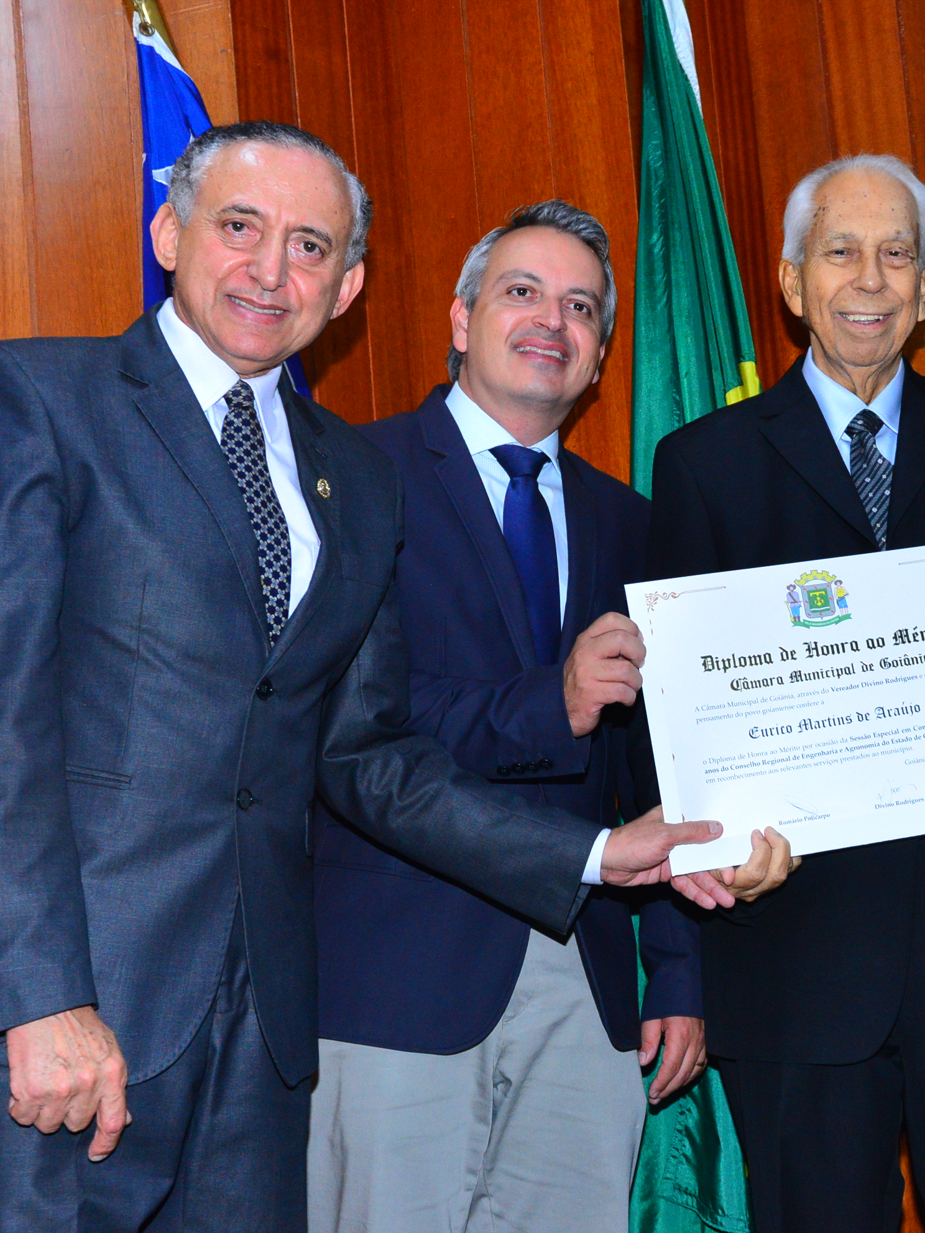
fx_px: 2494
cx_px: 718
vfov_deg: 27.8
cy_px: 616
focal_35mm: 70
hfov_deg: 20.8
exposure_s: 1/125
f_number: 5.6
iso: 3200
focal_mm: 48
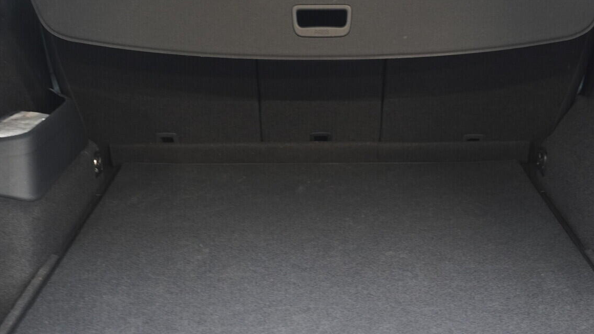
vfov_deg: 24.8
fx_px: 756
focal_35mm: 48
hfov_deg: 42.8
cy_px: 209
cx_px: 335
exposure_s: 1/40
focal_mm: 24
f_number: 2.8
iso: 800
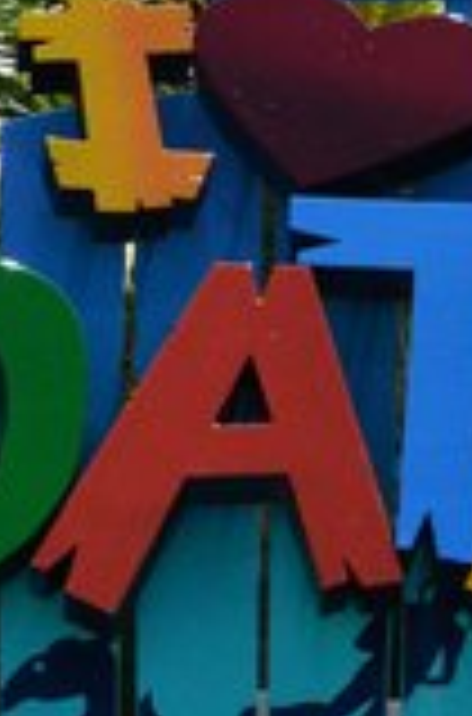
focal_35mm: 181
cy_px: 896
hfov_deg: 7.5
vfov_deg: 11.1
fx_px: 3583
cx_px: 346
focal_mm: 24
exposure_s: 1/800
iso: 1250
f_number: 13
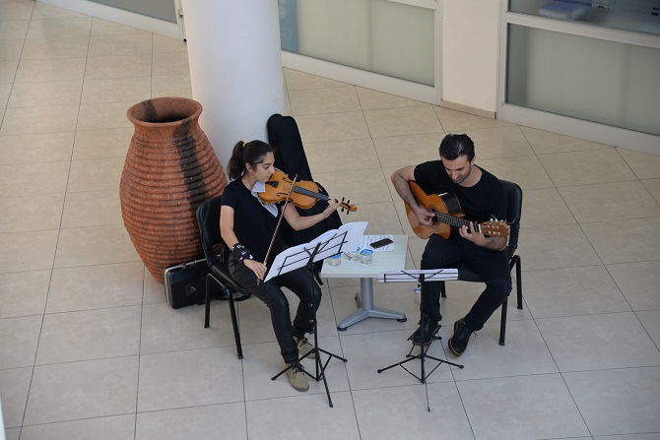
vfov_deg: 19.5
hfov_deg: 28.8
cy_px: 220
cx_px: 330
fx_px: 1284
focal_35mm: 70
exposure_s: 1/80
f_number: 4.5
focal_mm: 70
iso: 400
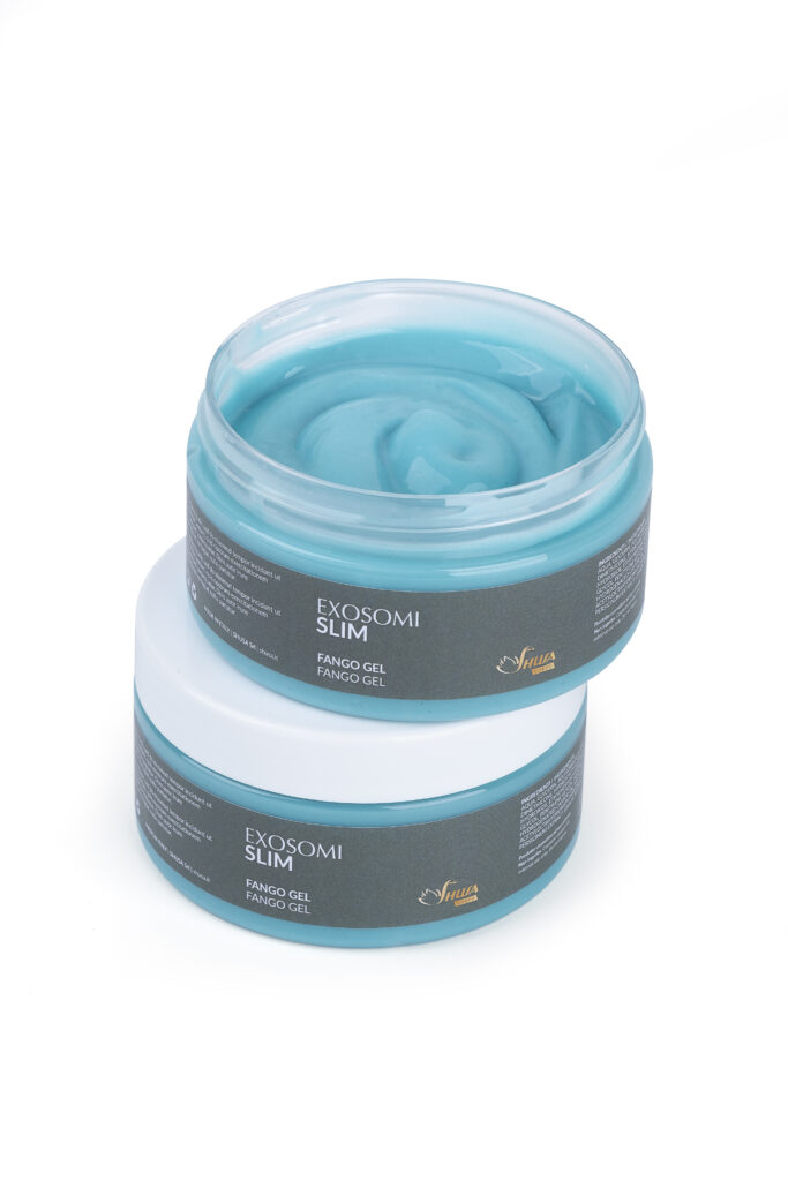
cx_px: 394
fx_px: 4595
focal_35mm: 140
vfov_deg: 14.7
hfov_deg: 9.8
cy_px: 590
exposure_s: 1/125
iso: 125
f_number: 11
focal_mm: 93.2
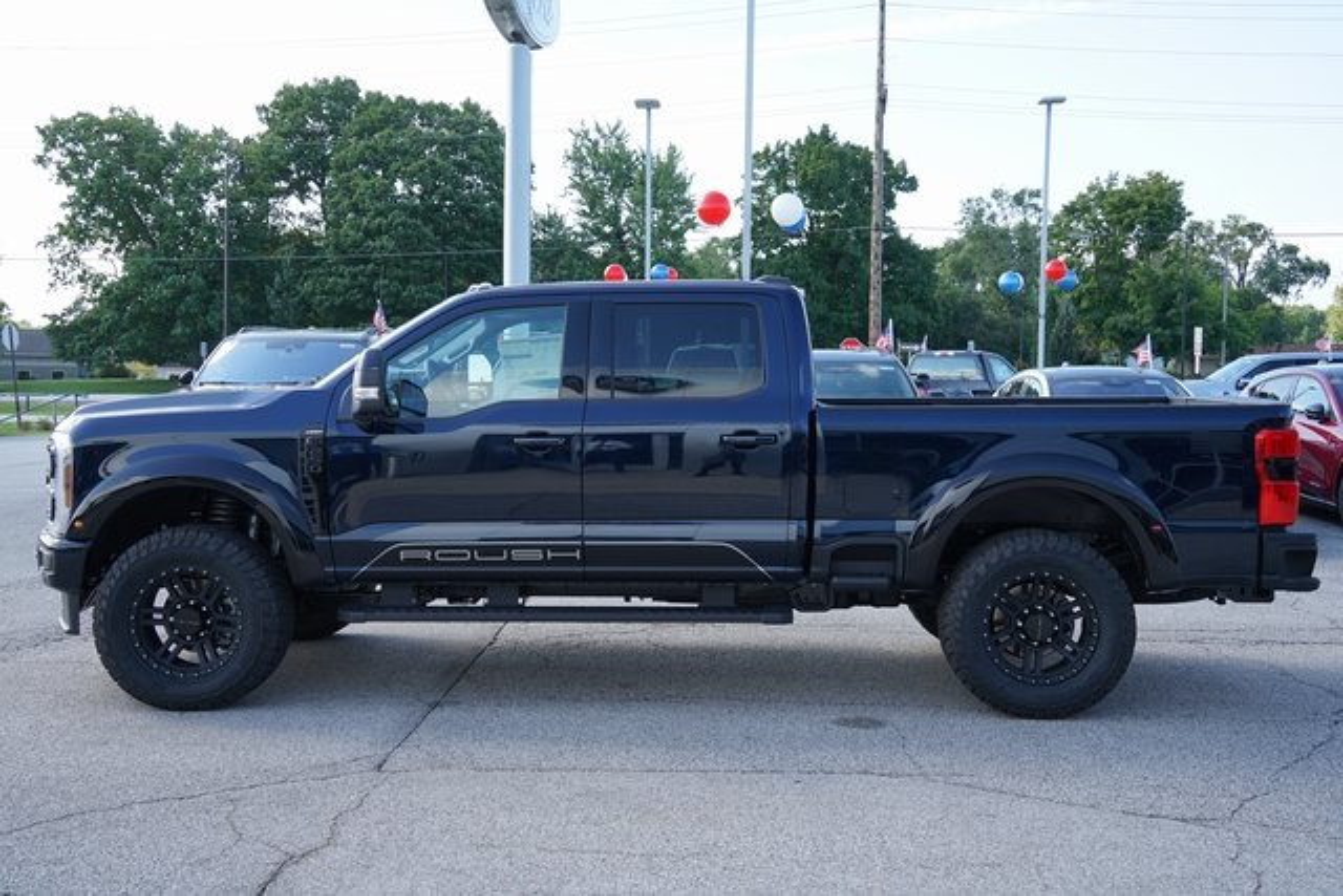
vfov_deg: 33.4
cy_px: 448
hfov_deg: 48.4
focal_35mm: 40
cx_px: 672
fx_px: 1492
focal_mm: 40
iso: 100
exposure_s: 1/80
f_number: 6.3
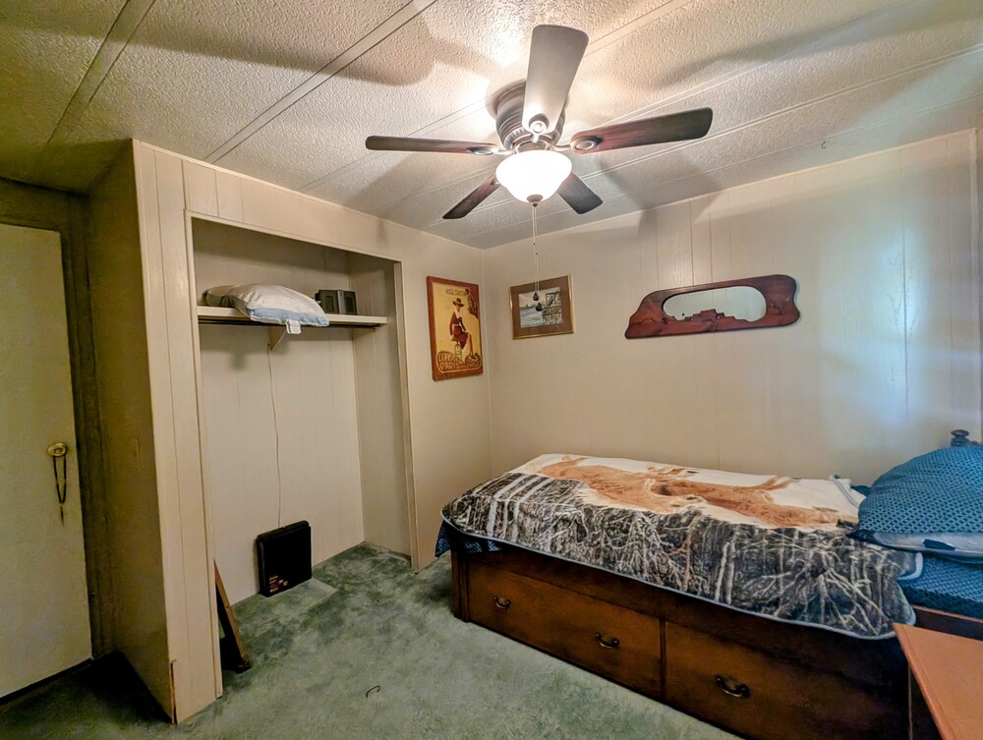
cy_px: 370
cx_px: 492
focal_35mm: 13
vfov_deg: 90.1
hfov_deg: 106.1
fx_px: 370
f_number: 2.2
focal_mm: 1.95
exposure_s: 1/30
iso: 124
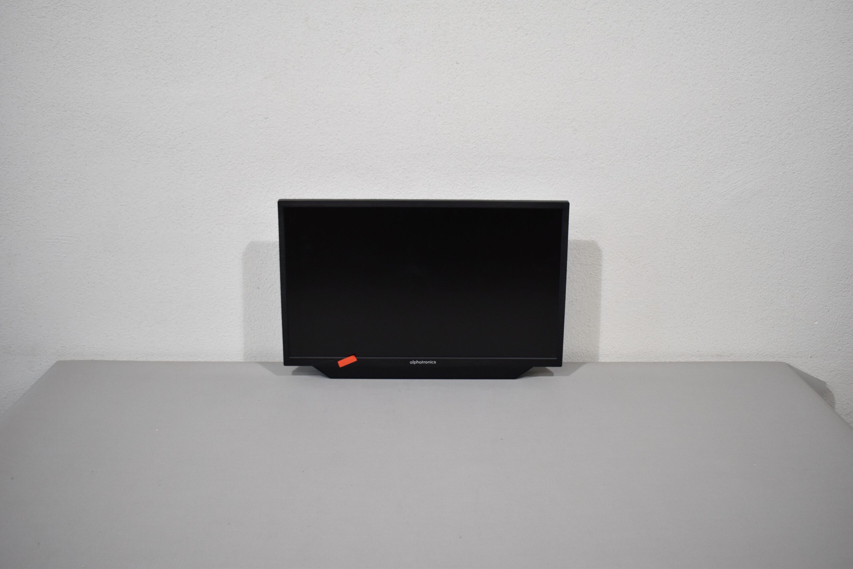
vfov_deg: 36.9
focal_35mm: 36
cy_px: 284
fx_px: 853
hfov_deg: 53.1
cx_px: 426
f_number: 3.8
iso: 640
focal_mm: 24
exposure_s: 1/250
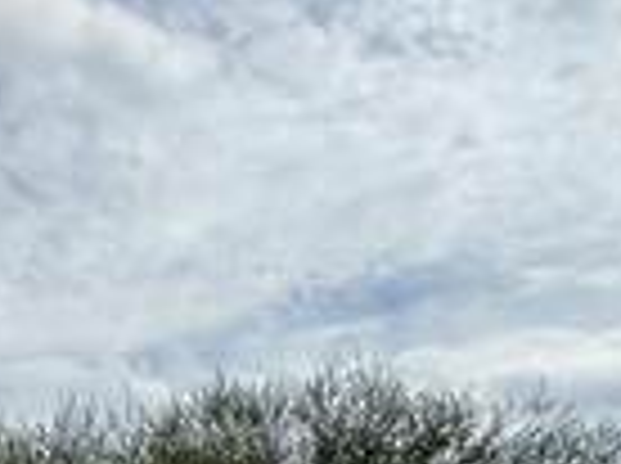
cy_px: 640
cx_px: -216
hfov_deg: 25.2
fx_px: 1164
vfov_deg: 20.2
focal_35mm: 65
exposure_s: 1/3906
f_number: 2.2
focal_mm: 2.22
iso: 50
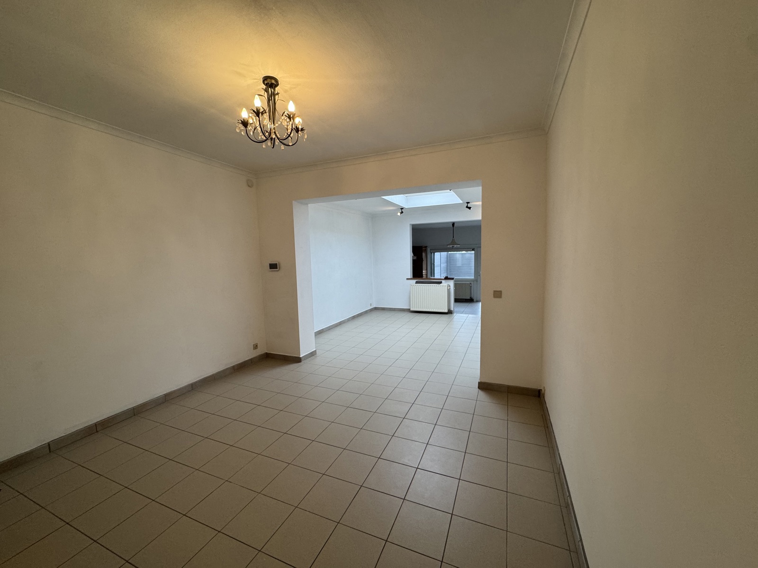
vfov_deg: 85.7
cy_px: 284
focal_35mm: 14
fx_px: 307
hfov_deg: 102.1
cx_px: 379
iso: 125
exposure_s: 1/100
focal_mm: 2.22
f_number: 2.2
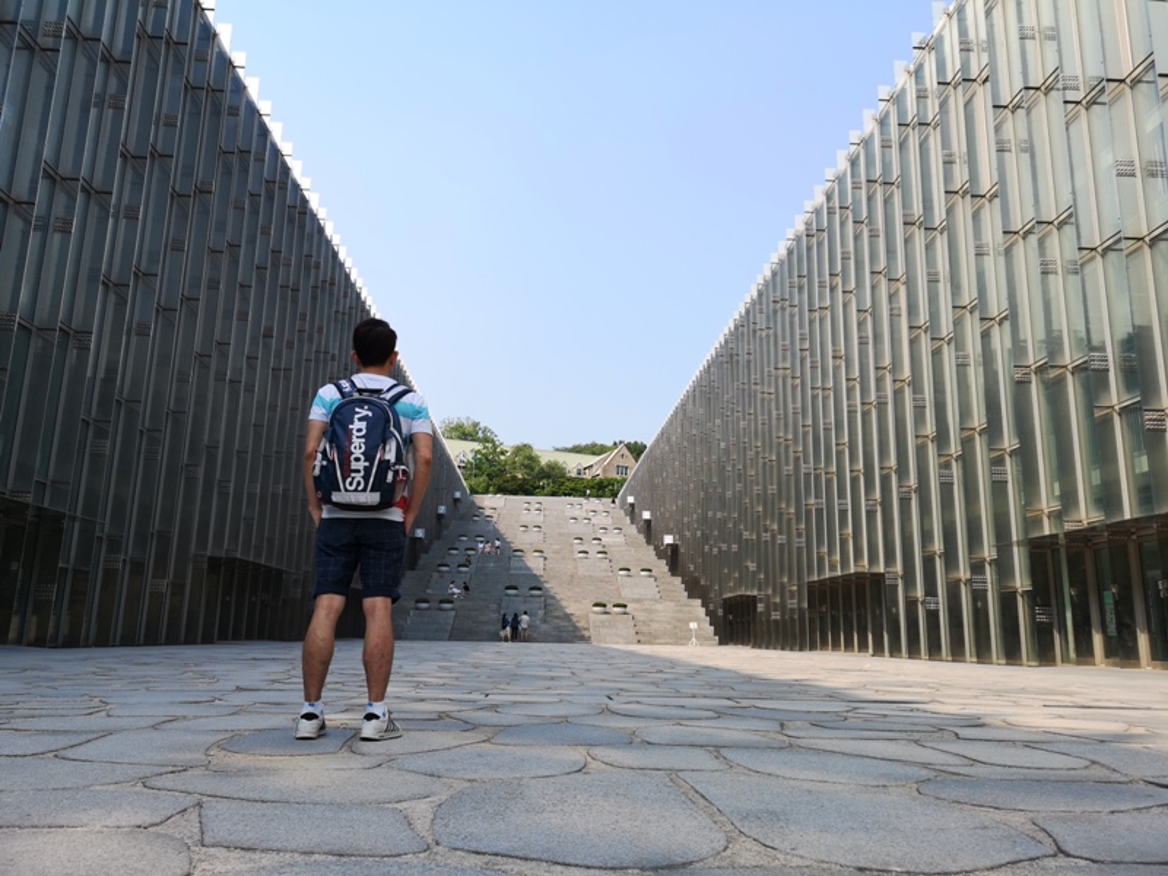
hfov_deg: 65.3
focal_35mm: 27
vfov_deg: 51.4
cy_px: 438
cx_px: 584
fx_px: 911
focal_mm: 3.95
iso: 50
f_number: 1.8
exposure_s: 1/1546
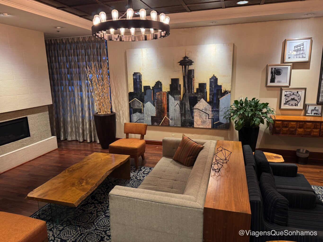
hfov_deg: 71.6
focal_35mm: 24
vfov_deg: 56.8
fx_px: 224
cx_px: 162
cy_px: 121
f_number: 1.78
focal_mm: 6.76
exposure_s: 1/60
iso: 250
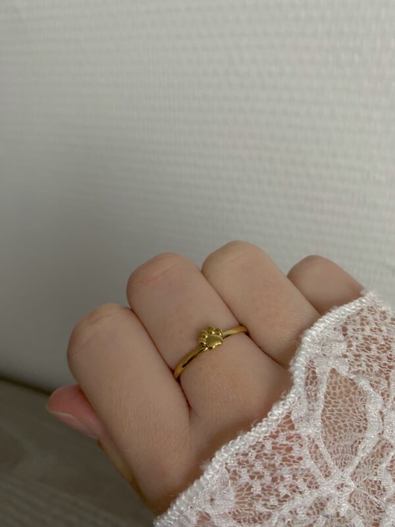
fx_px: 380
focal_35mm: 25
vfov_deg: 69.4
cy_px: 264
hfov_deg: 54.9
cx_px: 198
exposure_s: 1/60
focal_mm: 4.25
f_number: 1.8
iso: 125
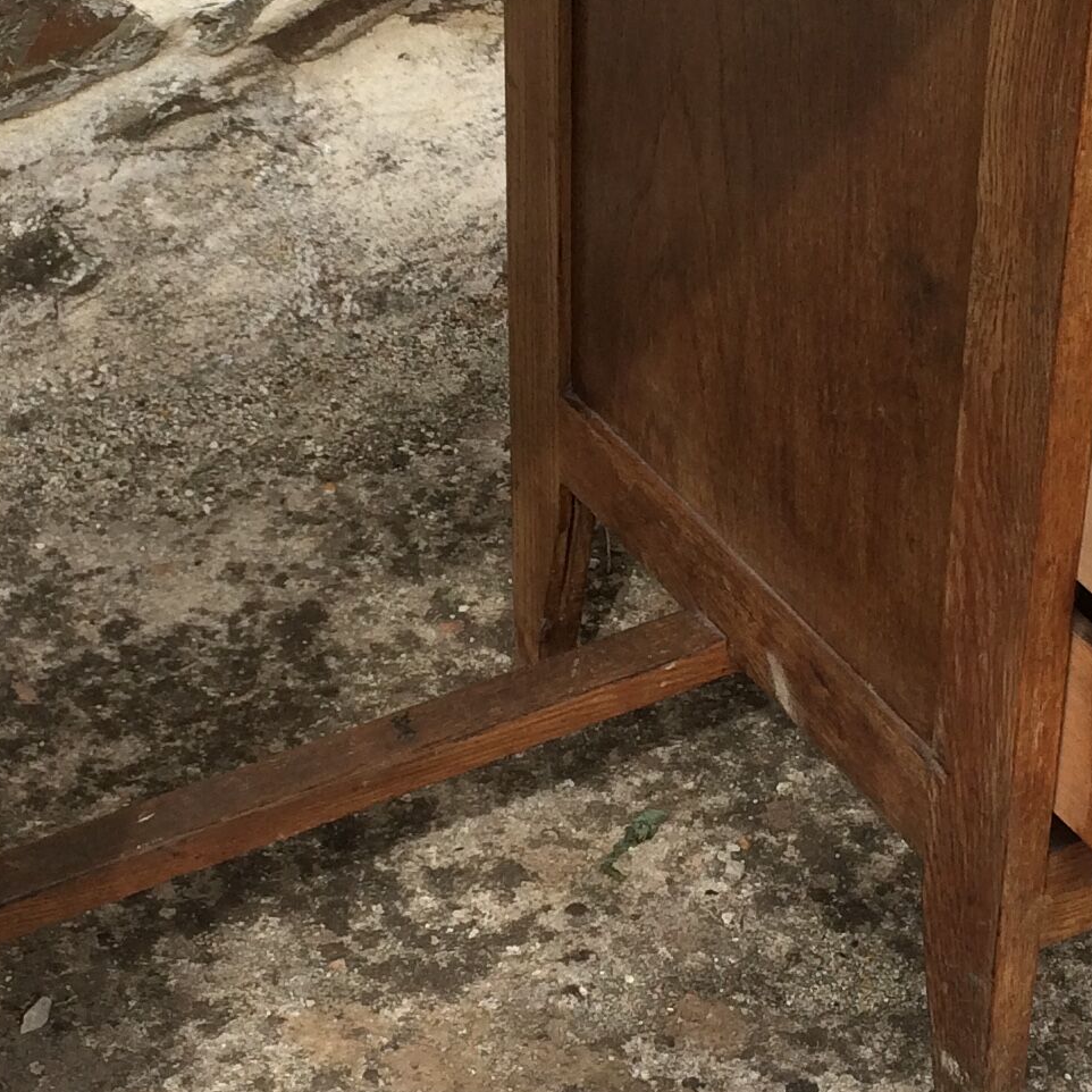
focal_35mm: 87
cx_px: 573
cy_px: 437
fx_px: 3105
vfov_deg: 19.9
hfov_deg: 19.9
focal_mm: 4.15
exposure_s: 1/892
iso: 32
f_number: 2.2
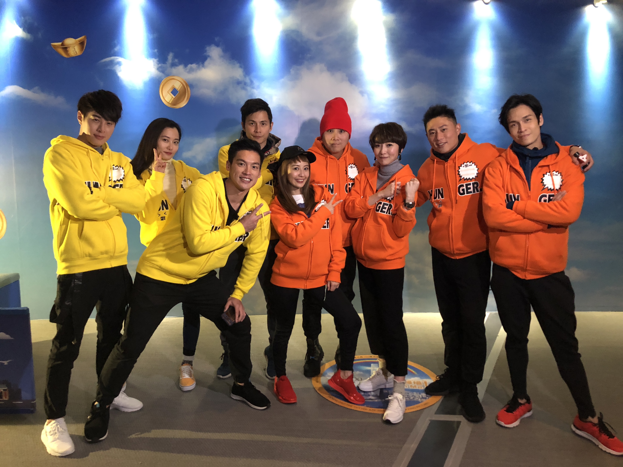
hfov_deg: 61.7
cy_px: 234
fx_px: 522
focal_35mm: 29
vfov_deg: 48.2
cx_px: 312
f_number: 1.8
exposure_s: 1/4
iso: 100
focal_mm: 3.99
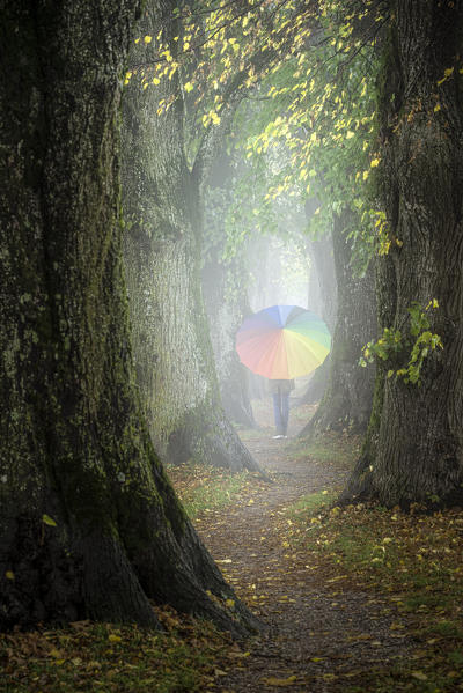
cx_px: 232
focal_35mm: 98
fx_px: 1888
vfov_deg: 20.8
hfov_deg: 14.0
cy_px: 346
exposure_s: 1/10
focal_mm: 98
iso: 200
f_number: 8
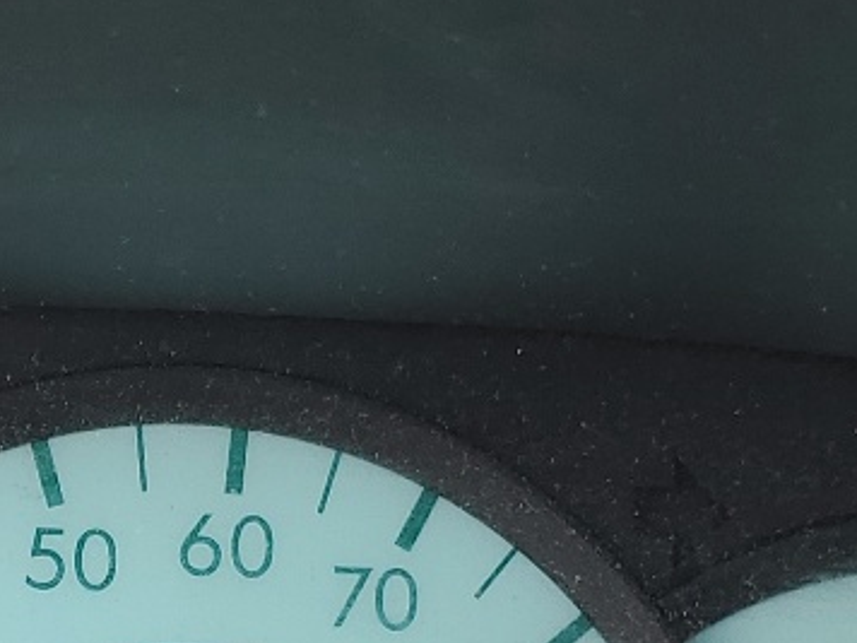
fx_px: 2897
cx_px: 17
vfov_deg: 12.2
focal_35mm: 117
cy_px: 872
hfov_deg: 16.5
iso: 50
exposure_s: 1/238
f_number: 1.5
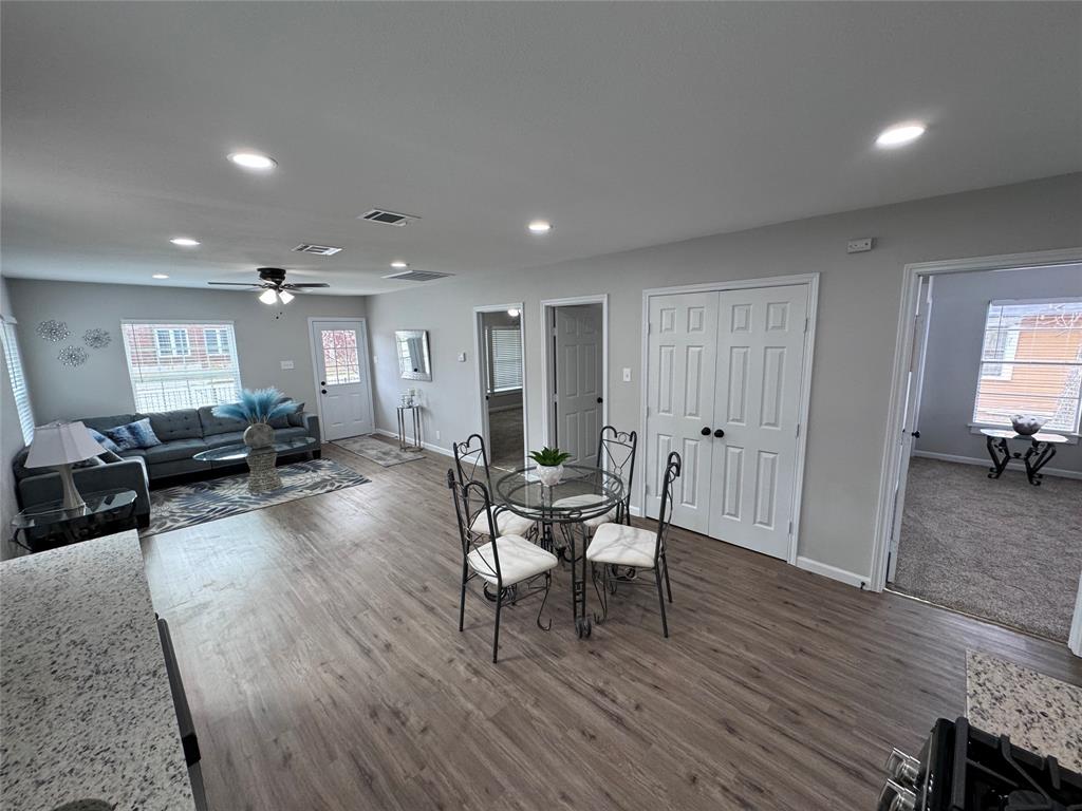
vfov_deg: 85.7
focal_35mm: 14
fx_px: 438
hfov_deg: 102.1
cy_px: 406
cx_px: 541
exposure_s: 1/120
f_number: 2.2
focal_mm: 2.22
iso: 160
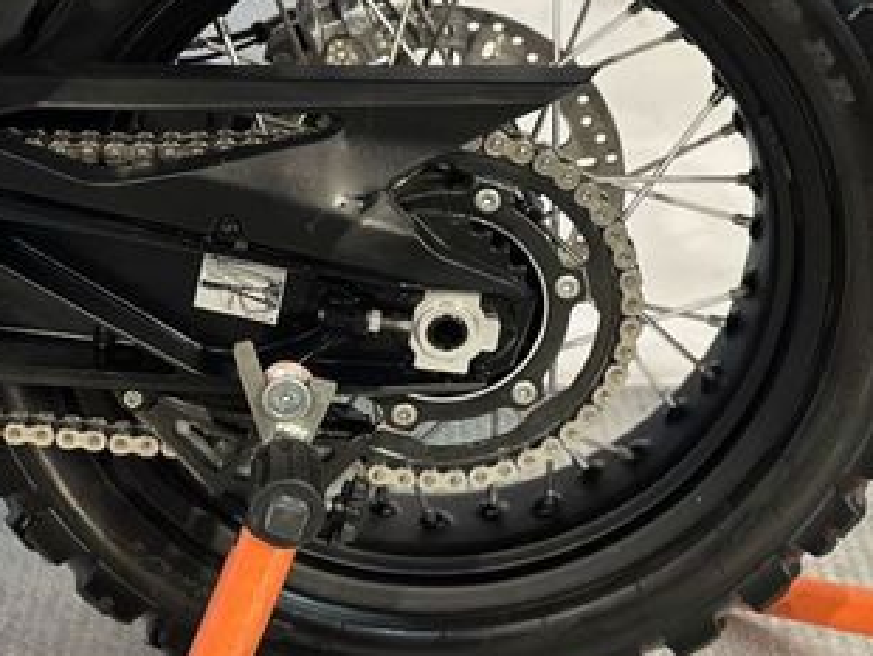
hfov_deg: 19.8
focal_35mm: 99
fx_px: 2499
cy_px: 191
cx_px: 431
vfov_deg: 14.9
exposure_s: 1/50
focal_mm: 6.86
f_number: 1.78
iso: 250
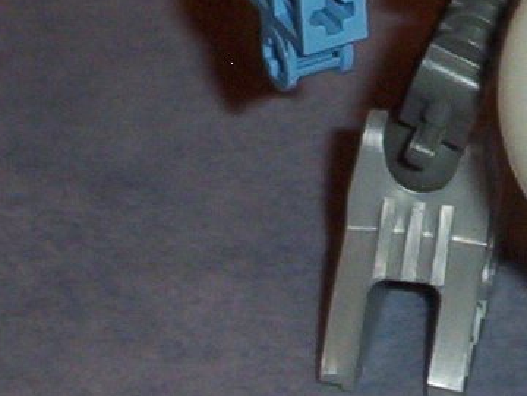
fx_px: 2698
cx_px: 679
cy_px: -216
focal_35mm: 177
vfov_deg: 8.2
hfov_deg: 10.9
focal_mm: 6
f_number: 4.5
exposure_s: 1/30
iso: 140
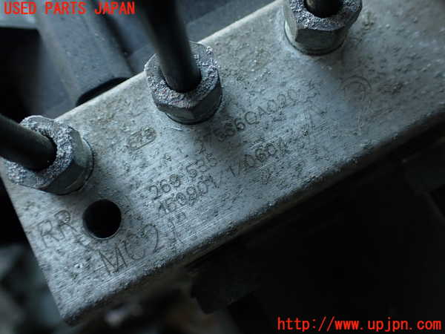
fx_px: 386
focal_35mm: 30
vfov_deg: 46.8
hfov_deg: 60.0
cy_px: 167
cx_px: 222
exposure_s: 1/60
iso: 160
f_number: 2.3
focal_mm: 5.4
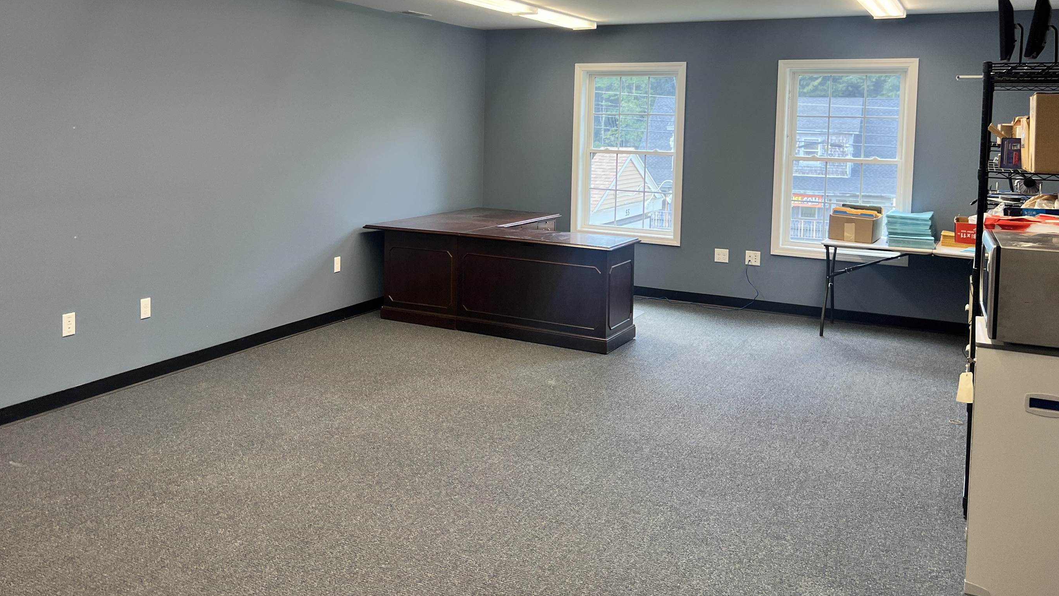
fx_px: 899
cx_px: 485
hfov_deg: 60.9
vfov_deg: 36.0
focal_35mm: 32
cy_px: 167
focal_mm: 5.7
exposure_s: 1/120
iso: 80
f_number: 1.5
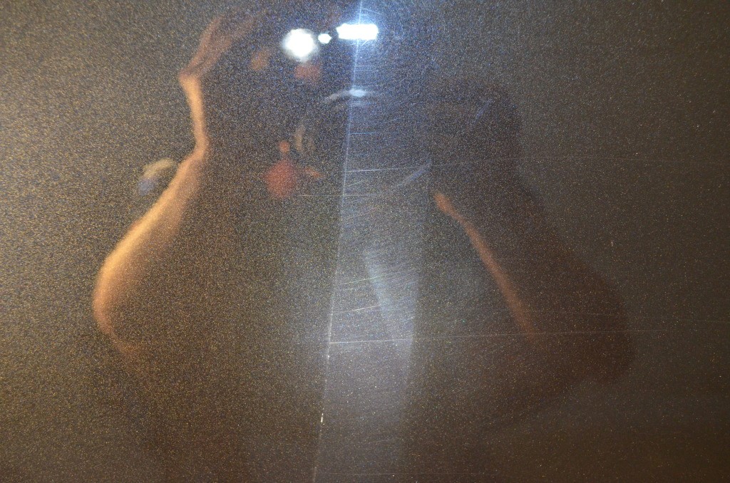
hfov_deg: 41.2
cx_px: 365
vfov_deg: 27.9
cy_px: 242
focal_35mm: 48
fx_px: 971
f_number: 4.8
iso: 2000
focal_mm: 32
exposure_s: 1/60
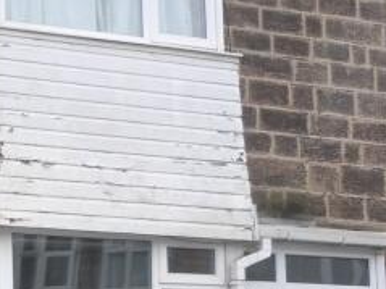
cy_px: 270
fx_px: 1193
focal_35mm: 107
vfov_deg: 13.7
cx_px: -299
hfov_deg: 15.8
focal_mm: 4.5
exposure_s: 1/100
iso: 400
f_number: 2.8
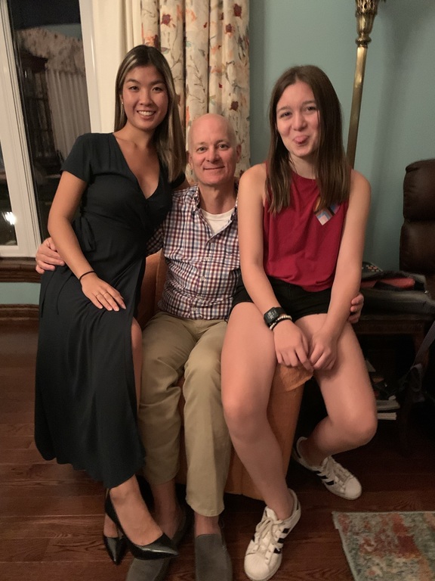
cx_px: 218
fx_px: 436
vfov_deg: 67.3
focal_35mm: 26
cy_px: 290
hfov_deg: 53.1
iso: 640
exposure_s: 1/20
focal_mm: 4.25
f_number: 1.8
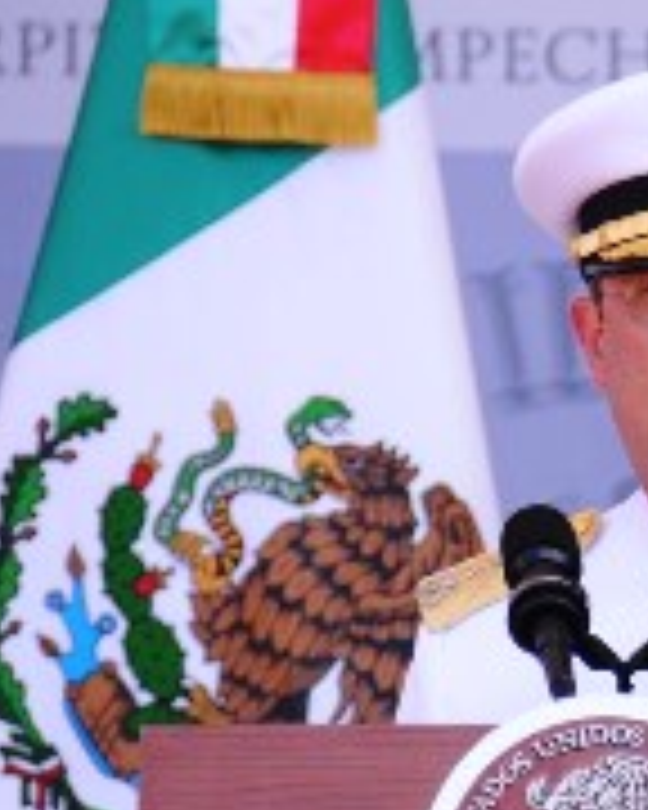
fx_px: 23469
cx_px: 738
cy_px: 446
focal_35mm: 979
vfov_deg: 2.0
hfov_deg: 1.6
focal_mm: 280
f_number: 5.6
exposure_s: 1/250
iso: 400
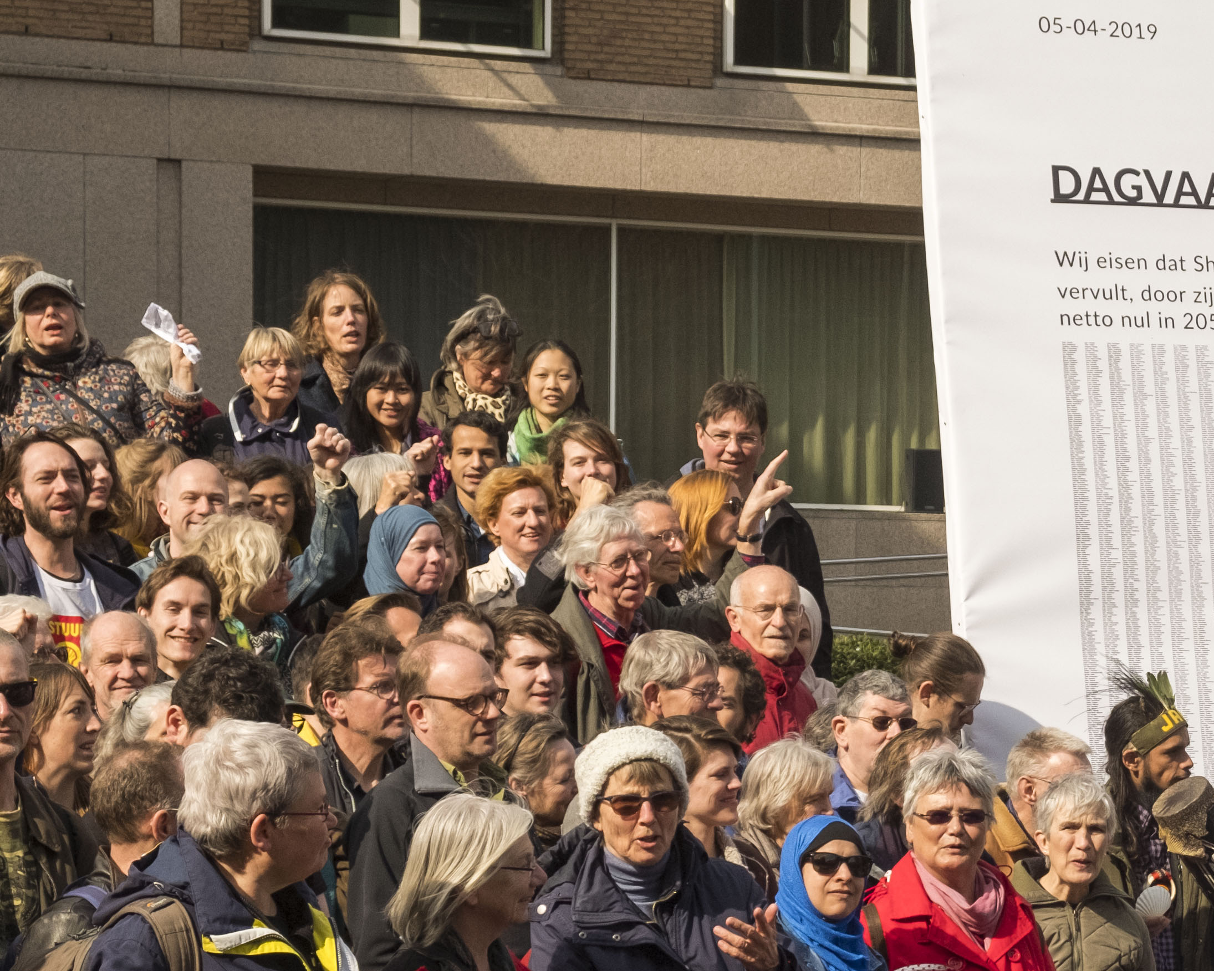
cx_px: 1353
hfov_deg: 14.9
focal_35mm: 126
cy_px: 912
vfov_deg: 12.1
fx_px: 4527
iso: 800
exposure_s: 1/1800
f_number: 5.6
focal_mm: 32.9
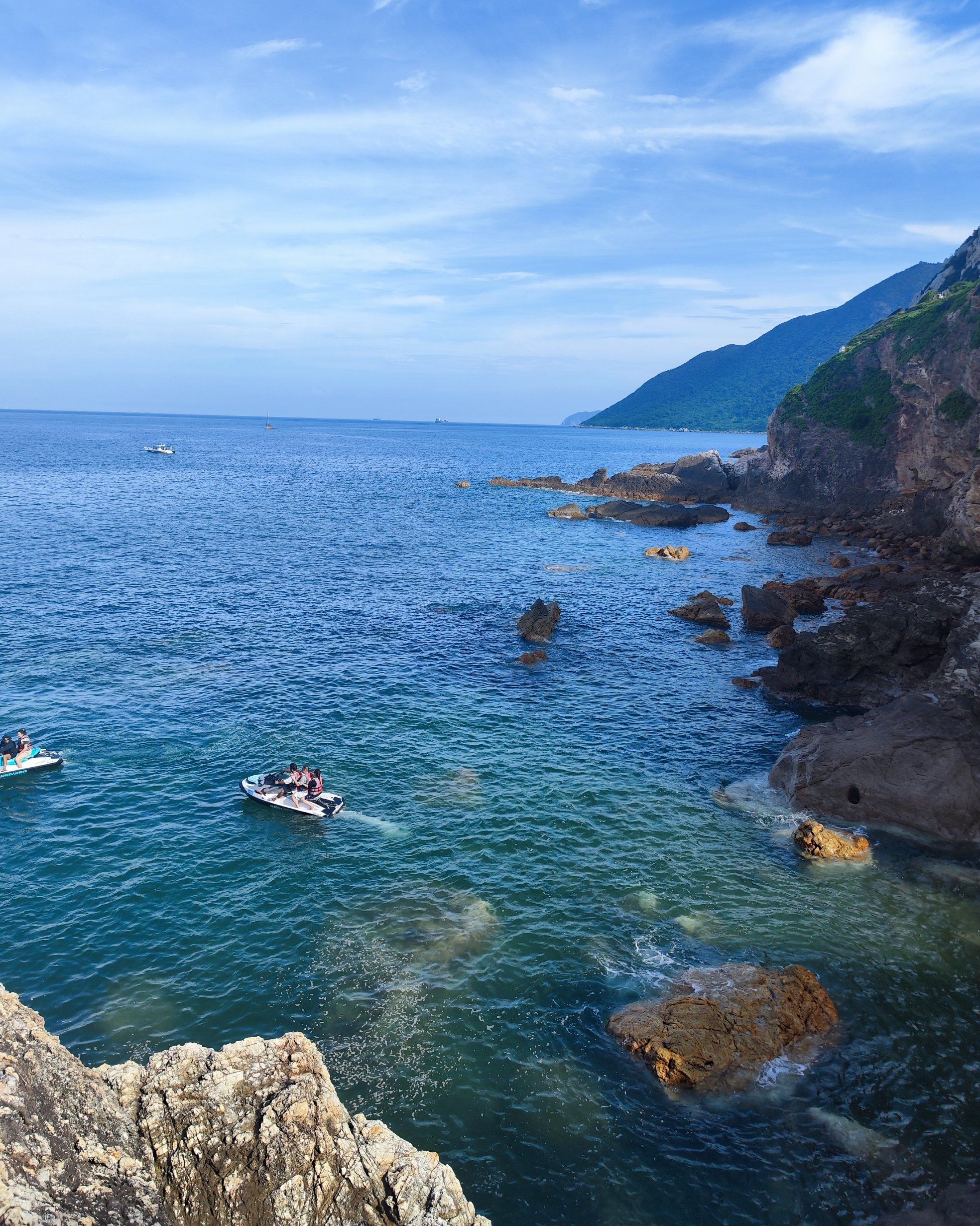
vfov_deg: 65.9
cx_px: 502
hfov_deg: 54.9
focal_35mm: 26
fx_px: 943
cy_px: 550
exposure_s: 1/2000
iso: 50
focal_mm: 6.92
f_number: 1.9
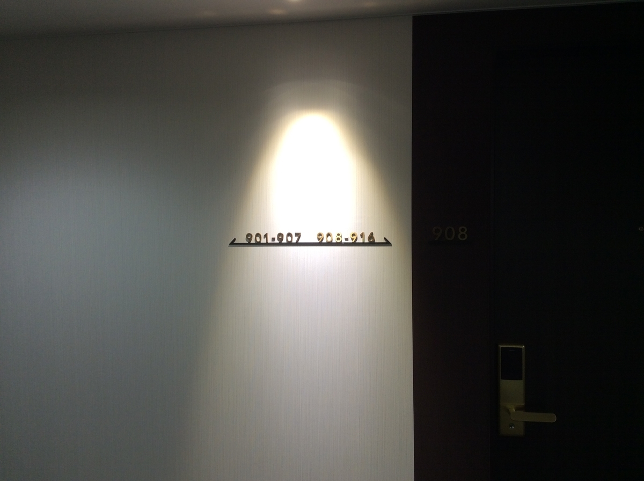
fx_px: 594
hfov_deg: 56.9
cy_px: 240
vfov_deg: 44.0
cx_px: 322
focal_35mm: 32
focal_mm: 3.3
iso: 40
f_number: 2.4
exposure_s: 1/30
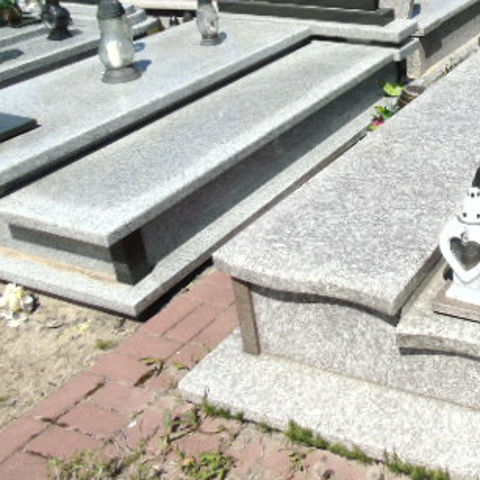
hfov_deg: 33.8
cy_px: 139
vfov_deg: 36.2
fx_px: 722
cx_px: 474
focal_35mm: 46
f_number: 3.4
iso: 80
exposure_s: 1/1250
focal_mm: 4.4
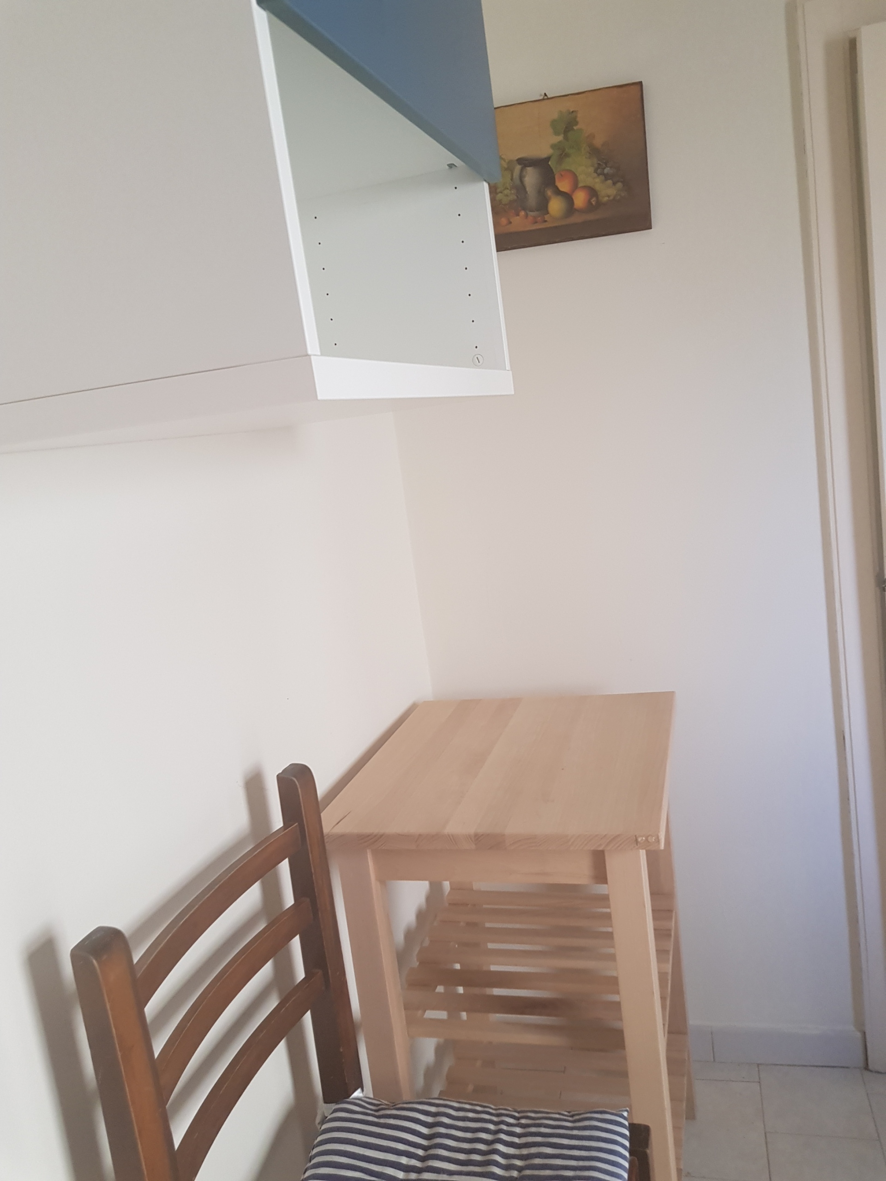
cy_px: 590
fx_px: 887
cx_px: 443
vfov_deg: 67.3
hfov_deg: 53.1
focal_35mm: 26
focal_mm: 4.2
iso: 100
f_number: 1.7
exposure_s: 1/60
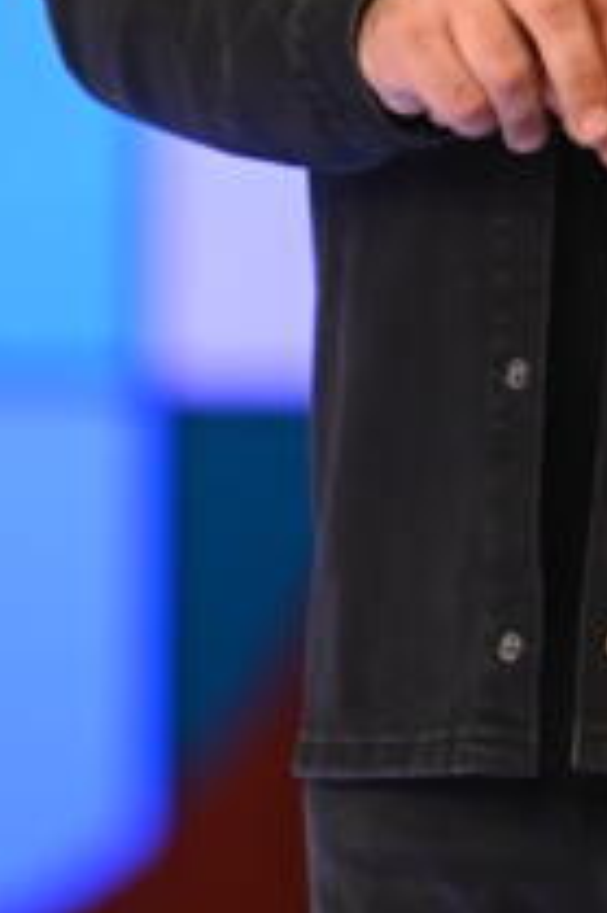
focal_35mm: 951
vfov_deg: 2.2
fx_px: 24090
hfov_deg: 1.4
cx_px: 598
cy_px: -306
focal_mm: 200
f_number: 3.5
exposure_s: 1/200
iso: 3200
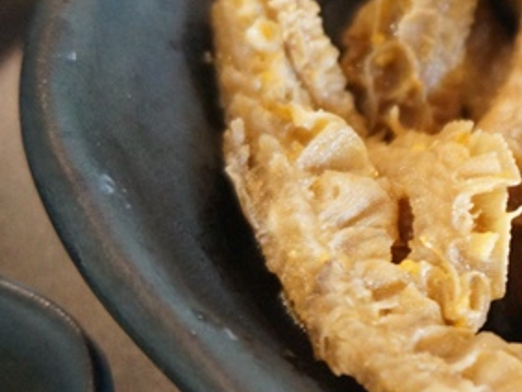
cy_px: 92
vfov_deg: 15.0
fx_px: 1479
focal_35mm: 98
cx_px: 726
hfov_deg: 18.3
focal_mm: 24
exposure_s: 1/60
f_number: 4.5
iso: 2500
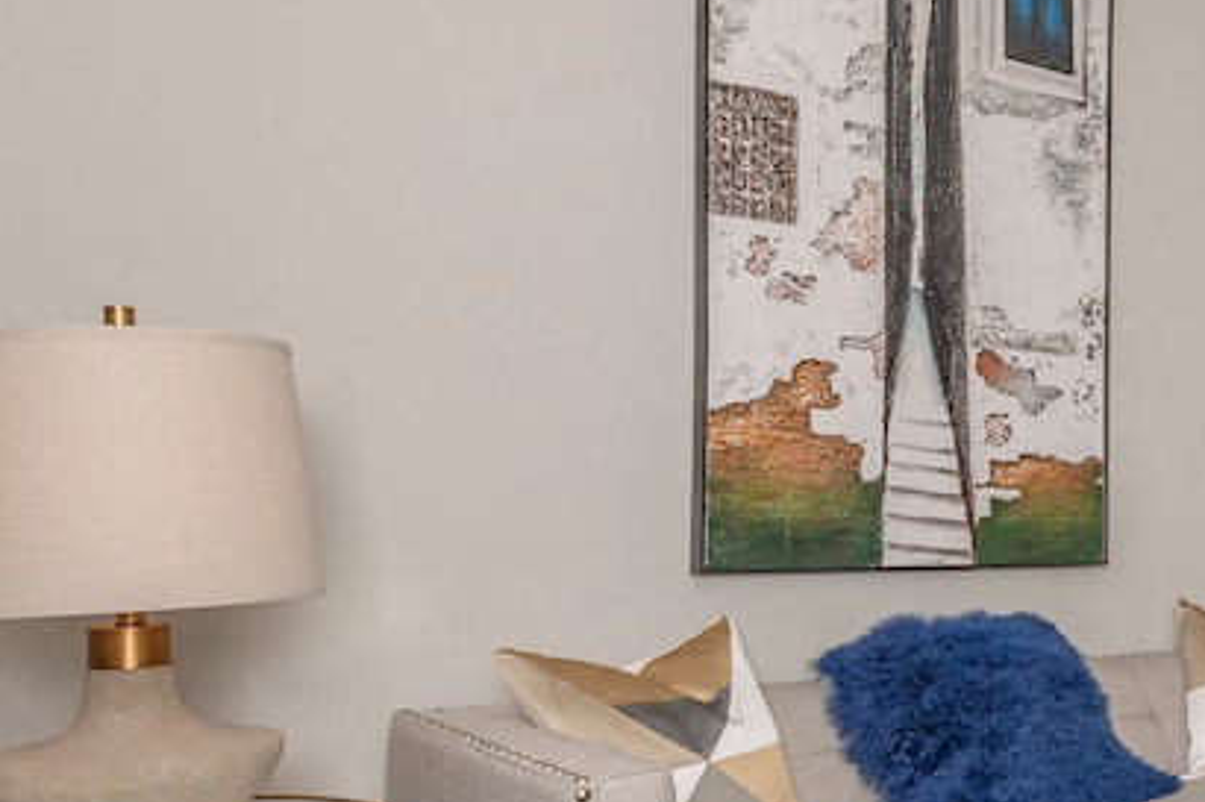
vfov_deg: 32.5
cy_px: 495
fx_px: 1372
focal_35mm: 41
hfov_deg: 41.5
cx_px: 1196
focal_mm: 14
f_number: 11
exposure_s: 1/30
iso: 125
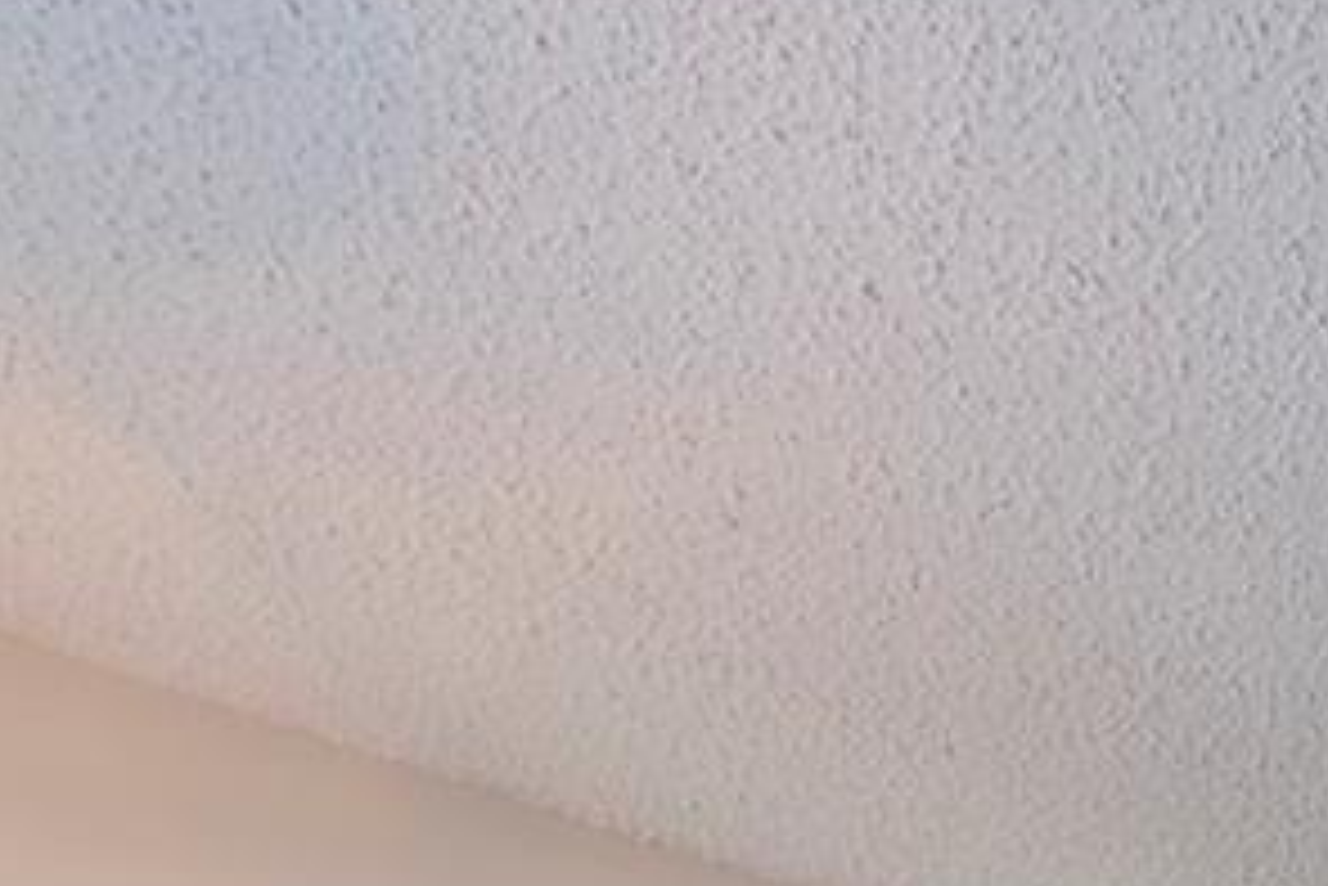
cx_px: 1927
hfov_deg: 22.4
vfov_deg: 12.7
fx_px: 2805
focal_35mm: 76
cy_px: 2264
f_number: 9
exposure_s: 1/40
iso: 500
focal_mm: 14
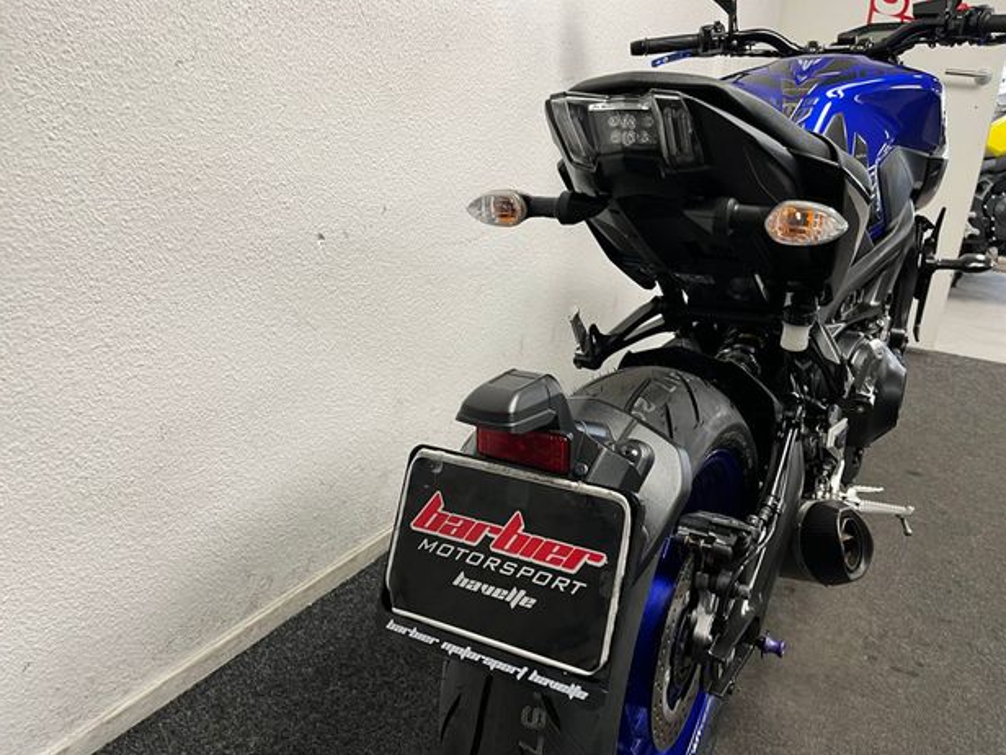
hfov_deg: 65.3
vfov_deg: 51.4
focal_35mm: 27
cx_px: 508
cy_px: 379
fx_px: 785
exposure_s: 1/50
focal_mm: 5.1
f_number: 1.6
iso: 100
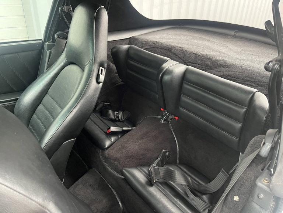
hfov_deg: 67.3
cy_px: 106
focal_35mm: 26
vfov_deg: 53.1
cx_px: 142
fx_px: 213
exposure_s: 1/60
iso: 400
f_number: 1.6
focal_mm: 5.1
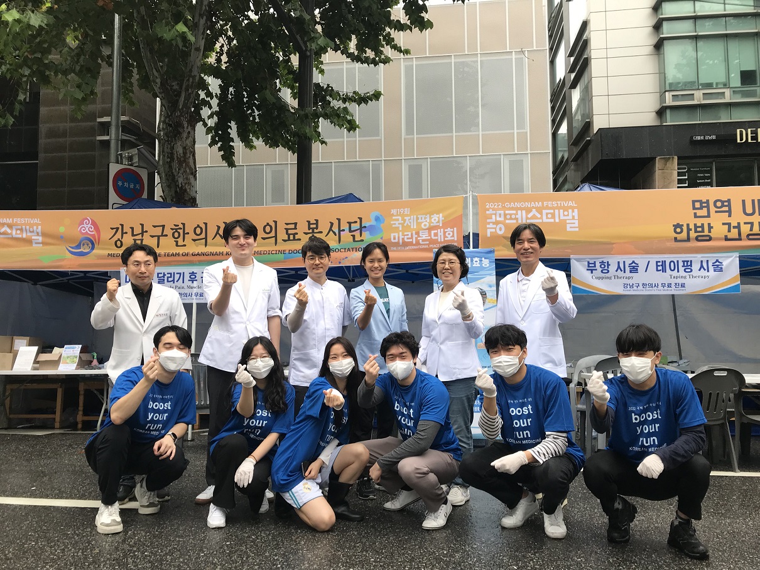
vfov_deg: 49.8
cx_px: 380
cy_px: 285
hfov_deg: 63.4
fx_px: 615
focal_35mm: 28
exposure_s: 1/60
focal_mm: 3.99
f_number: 1.8
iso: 25
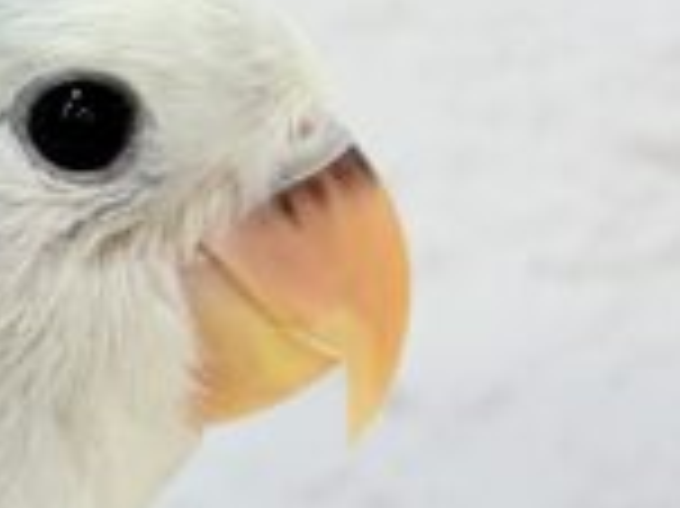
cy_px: 477
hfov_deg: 8.6
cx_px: -518
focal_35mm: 221
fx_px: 4338
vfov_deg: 6.7
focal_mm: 5.96
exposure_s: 1/50
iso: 40
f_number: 1.6
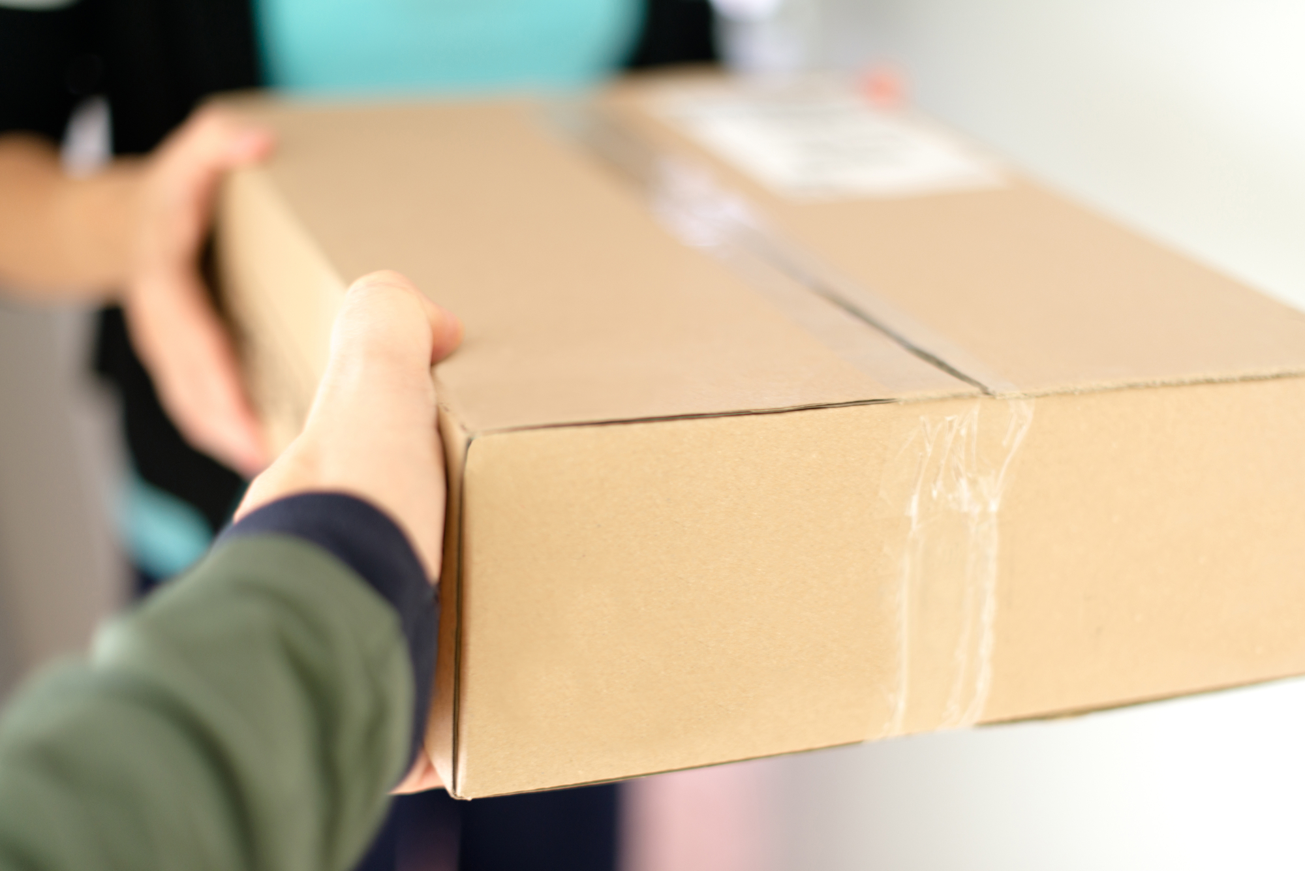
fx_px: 1813
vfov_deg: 27.0
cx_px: 652
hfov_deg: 39.6
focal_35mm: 50
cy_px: 436
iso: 100
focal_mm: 50
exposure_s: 1/13
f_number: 1.4
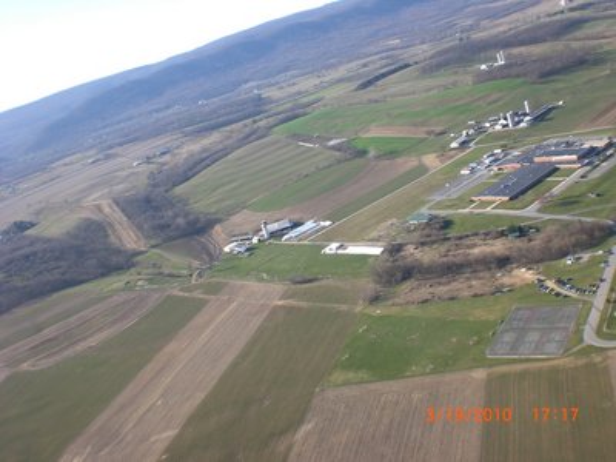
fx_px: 676
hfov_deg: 49.0
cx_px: 308
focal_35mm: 38
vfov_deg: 37.7
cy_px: 231
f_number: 4.4
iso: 50
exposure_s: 1/200
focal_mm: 6.3
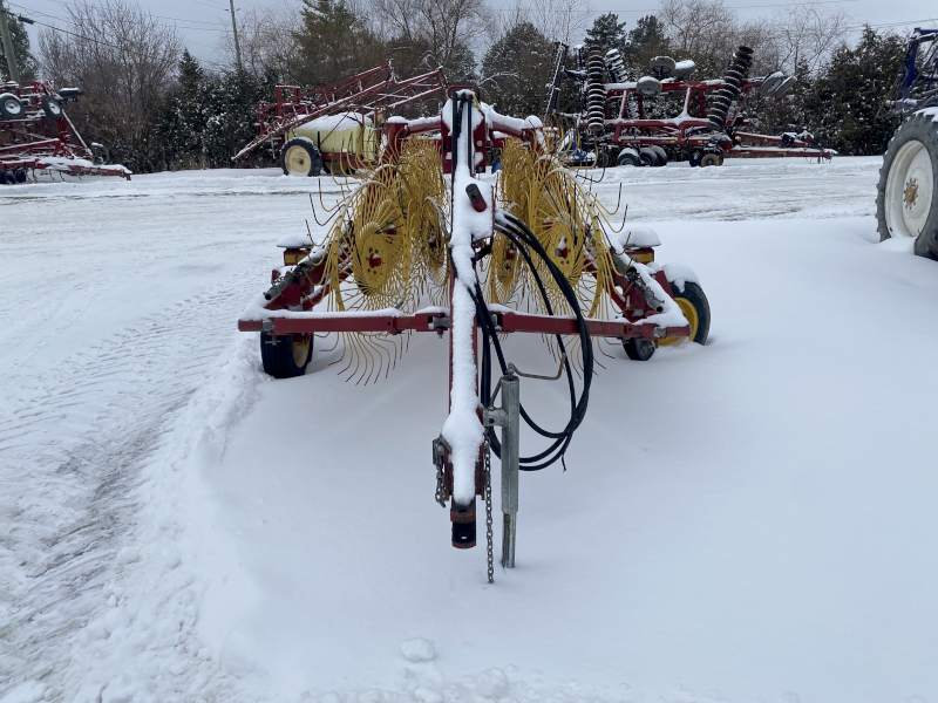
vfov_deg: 53.1
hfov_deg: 67.3
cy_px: 352
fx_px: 705
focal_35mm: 26
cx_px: 469
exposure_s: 1/3401
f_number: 1.8
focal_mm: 4.25
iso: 32
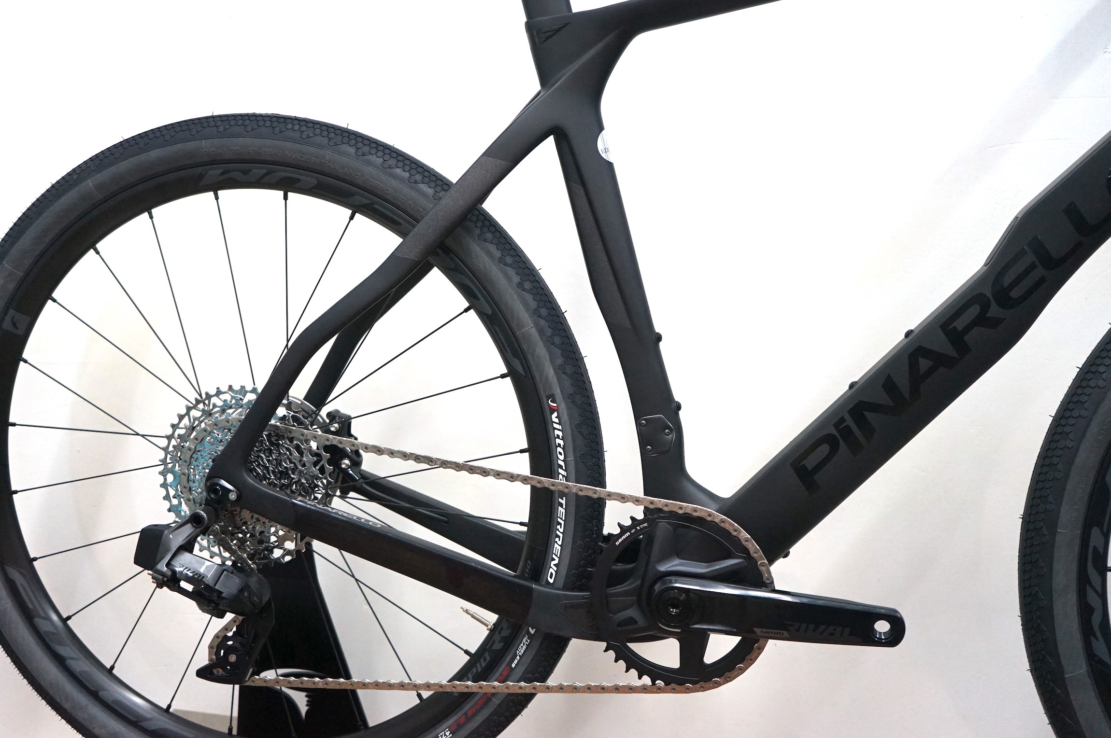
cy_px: 369
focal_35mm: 41
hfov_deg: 47.4
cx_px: 556
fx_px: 1264
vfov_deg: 32.6
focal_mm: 41
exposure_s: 1/160
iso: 2000
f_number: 4.5
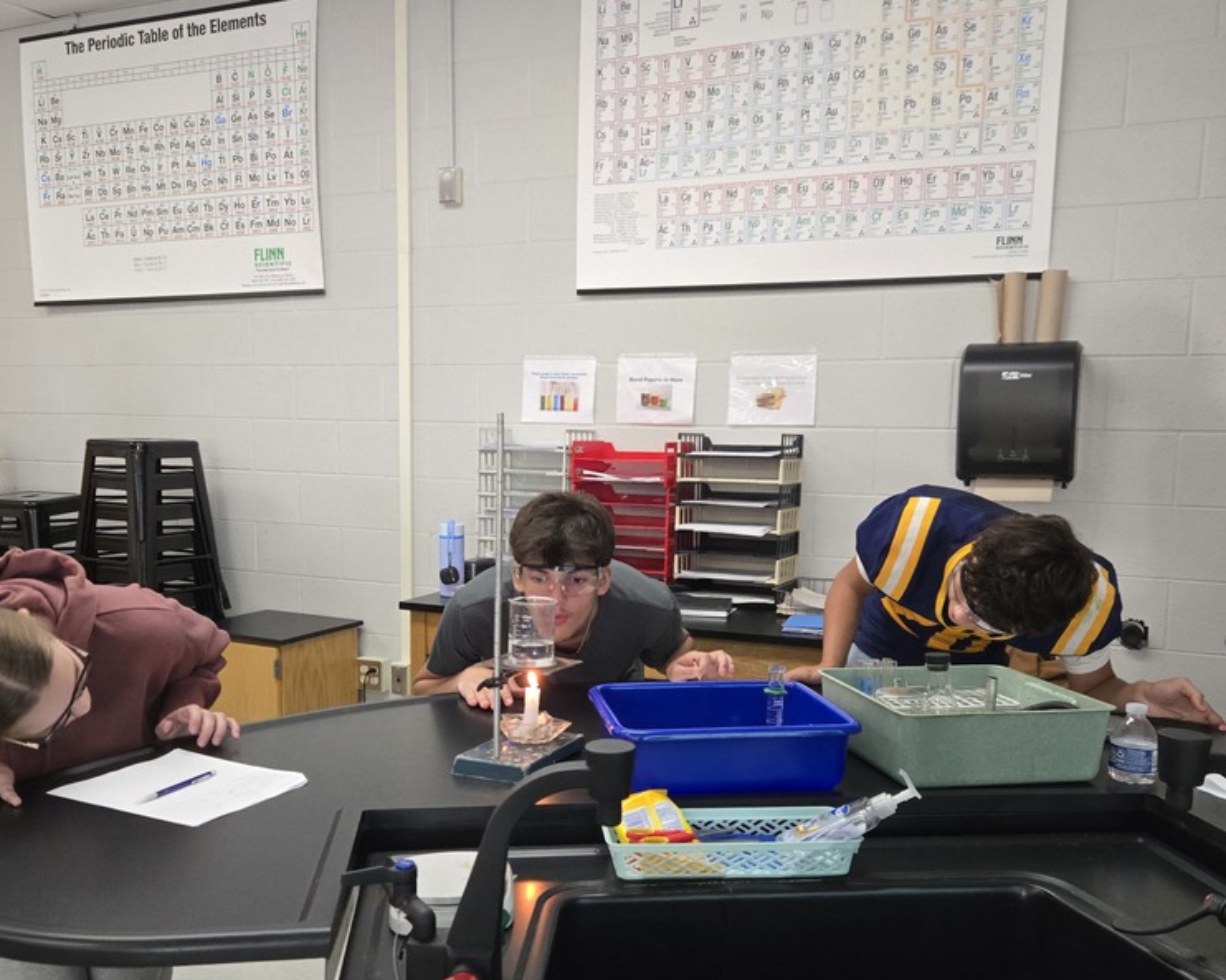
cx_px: 613
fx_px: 1124
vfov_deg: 46.9
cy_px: 578
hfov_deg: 57.2
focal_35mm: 31
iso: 1000
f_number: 1.8
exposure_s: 1/120
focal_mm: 5.4
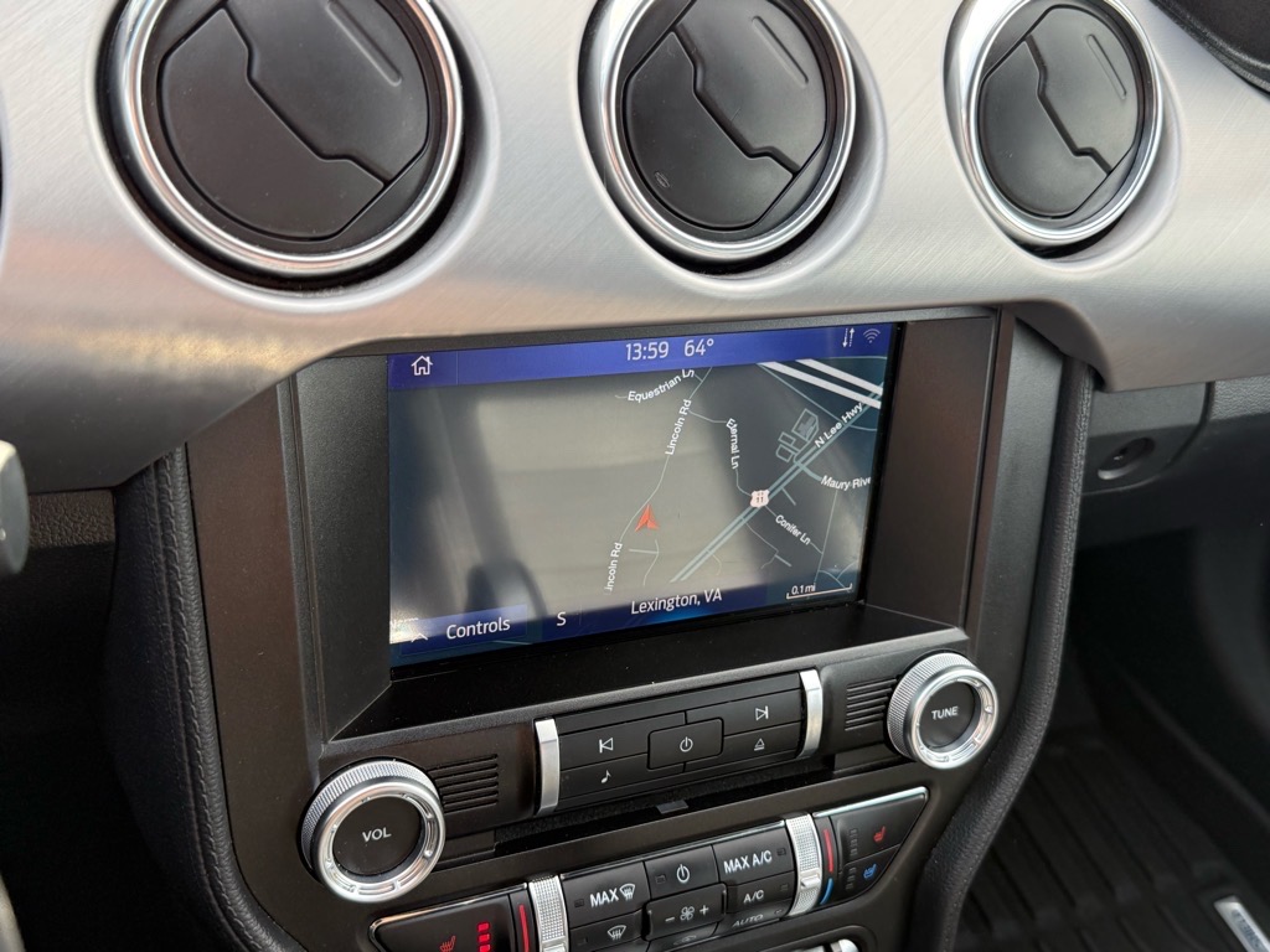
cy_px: 476
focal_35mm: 35
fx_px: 1284
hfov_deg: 52.6
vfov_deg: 40.7
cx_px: 635
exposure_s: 1/246
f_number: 1.78
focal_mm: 6.76
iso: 100
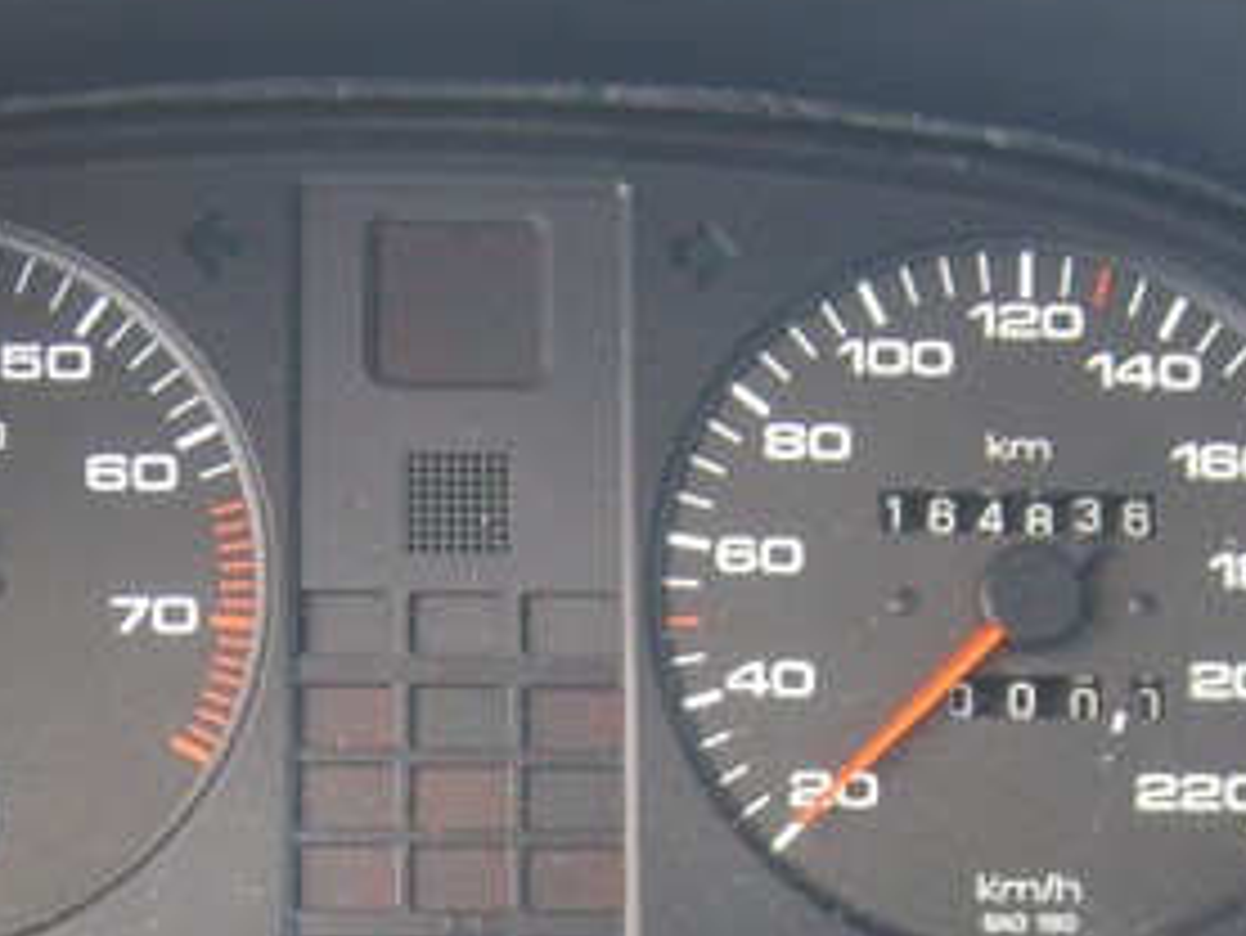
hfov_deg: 20.2
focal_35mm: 97
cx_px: 481
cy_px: 940
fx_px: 3493
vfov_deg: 15.0
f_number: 2.8
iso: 73
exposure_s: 1/30
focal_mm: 5.8
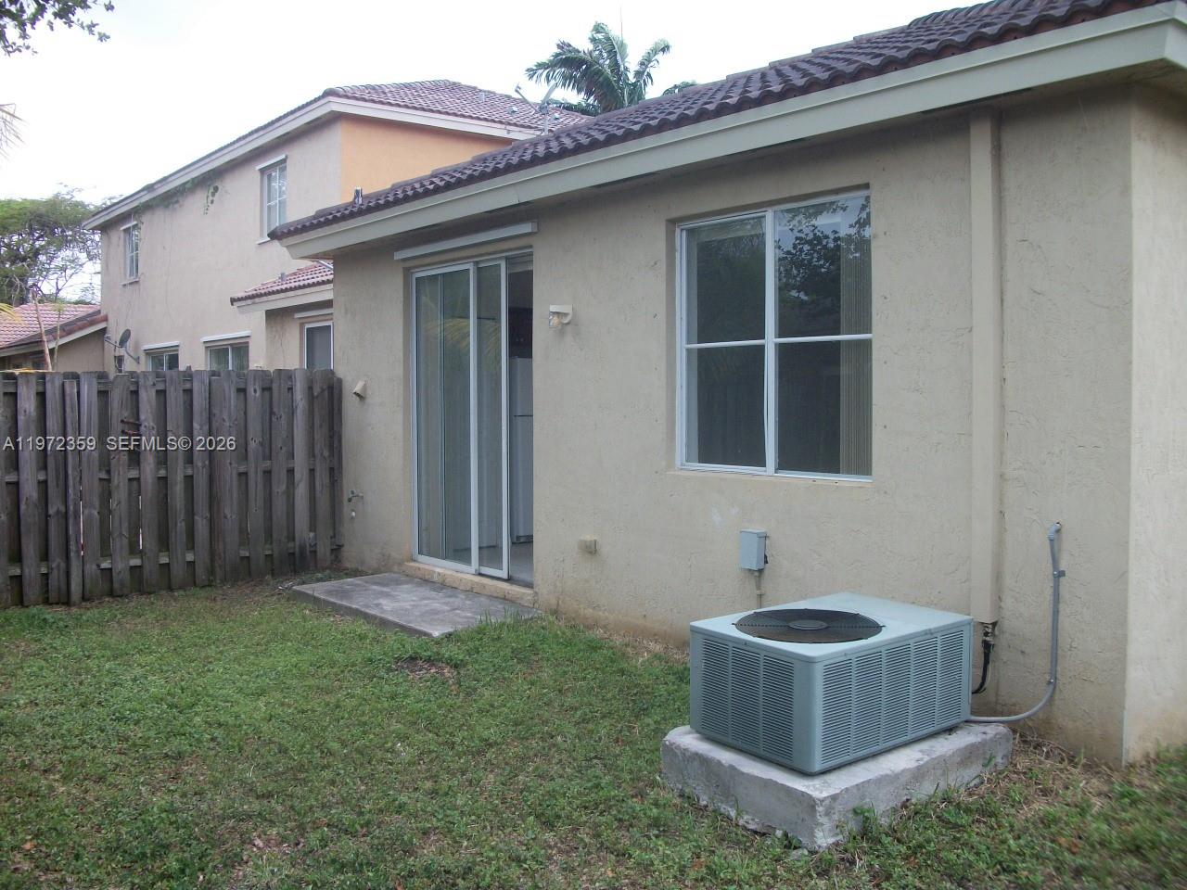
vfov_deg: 44.2
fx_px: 1097
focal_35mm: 32
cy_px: 445
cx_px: 594
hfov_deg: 56.8
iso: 80
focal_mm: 5.7
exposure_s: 1/60
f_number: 8.8
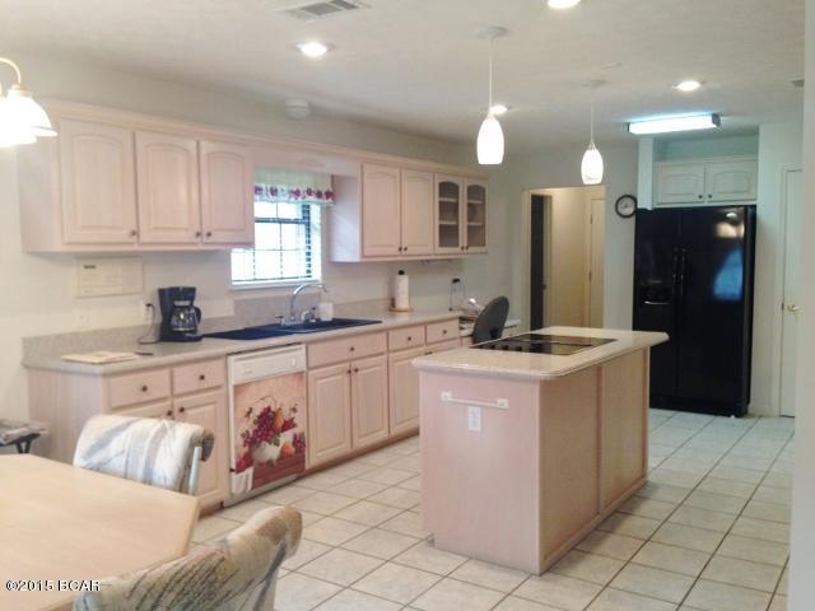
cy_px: 306
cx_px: 408
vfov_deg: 42.9
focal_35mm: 33
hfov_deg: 55.4
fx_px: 777
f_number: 2.4
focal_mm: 4.12
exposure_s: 1/20
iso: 80
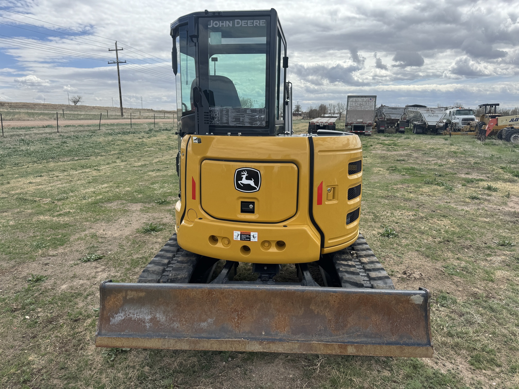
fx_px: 360
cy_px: 194
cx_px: 260
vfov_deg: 56.8
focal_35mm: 24
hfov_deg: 71.6
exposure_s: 1/4310
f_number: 1.78
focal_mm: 6.76
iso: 80
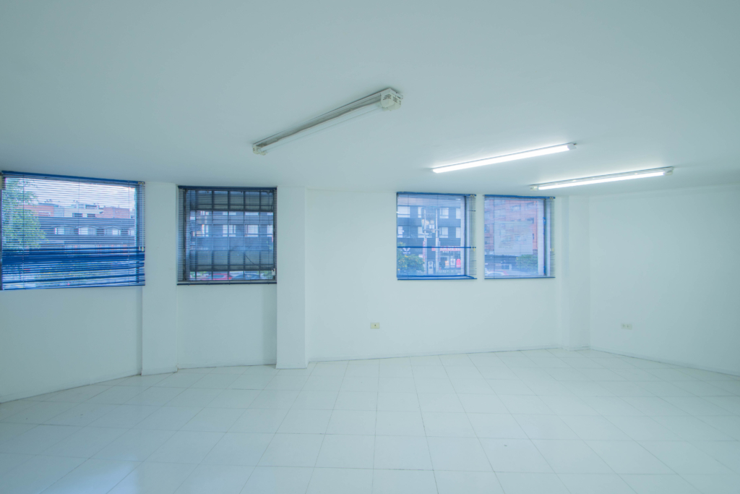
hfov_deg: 100.4
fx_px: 308
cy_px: 247
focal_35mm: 15
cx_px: 370
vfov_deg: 77.3
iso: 100
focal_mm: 10
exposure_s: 1/20
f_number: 7.1
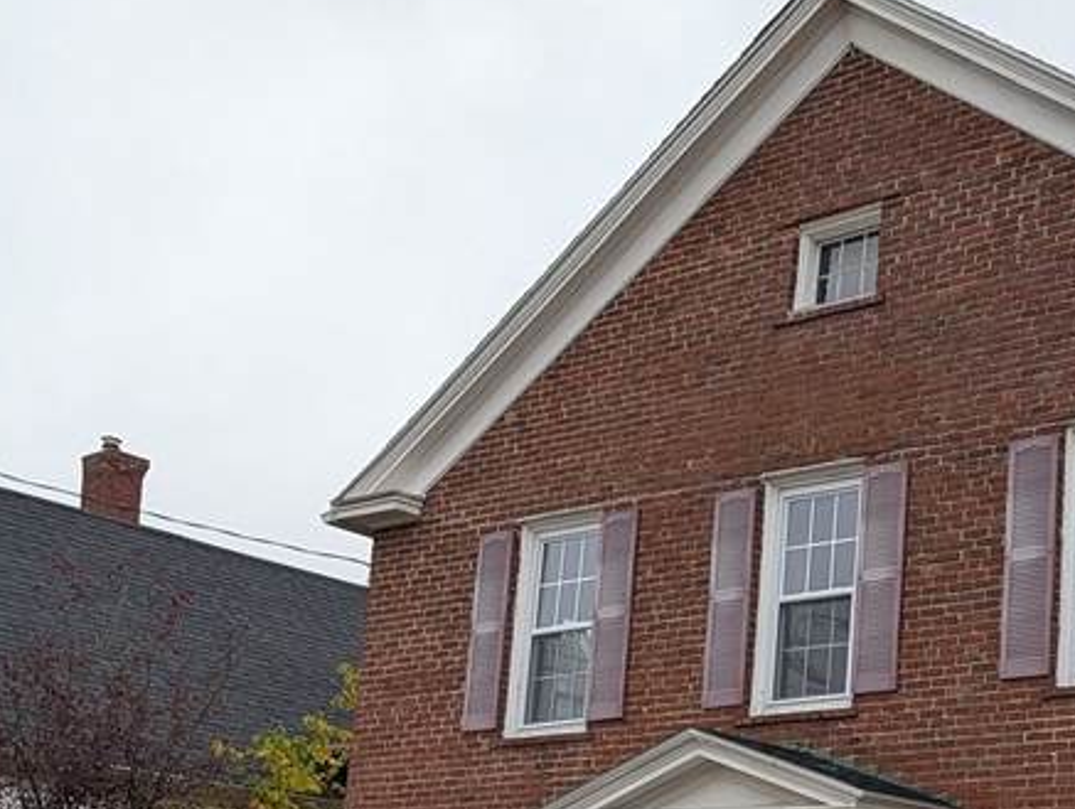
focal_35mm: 56
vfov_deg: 25.3
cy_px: 748
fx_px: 1741
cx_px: 1188
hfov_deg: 30.6
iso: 21
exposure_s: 1/215
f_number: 1.68
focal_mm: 6.9
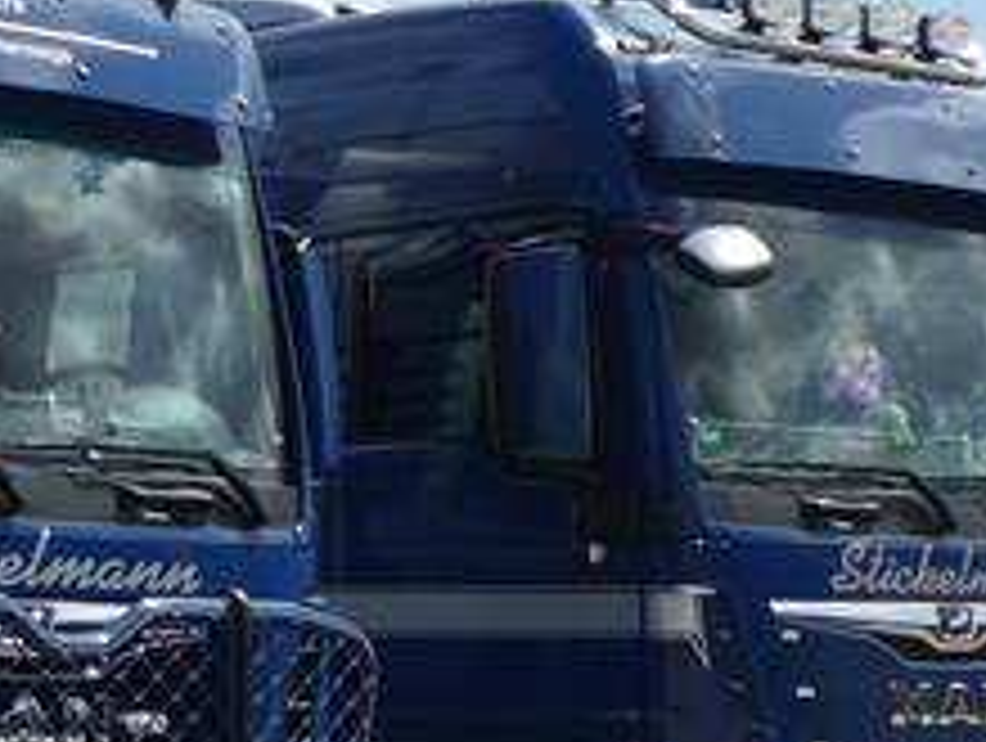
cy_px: 580
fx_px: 3224
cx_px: -473
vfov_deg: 13.1
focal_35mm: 113
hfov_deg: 16.0
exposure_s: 1/800
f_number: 3.5
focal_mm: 5.4
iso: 80
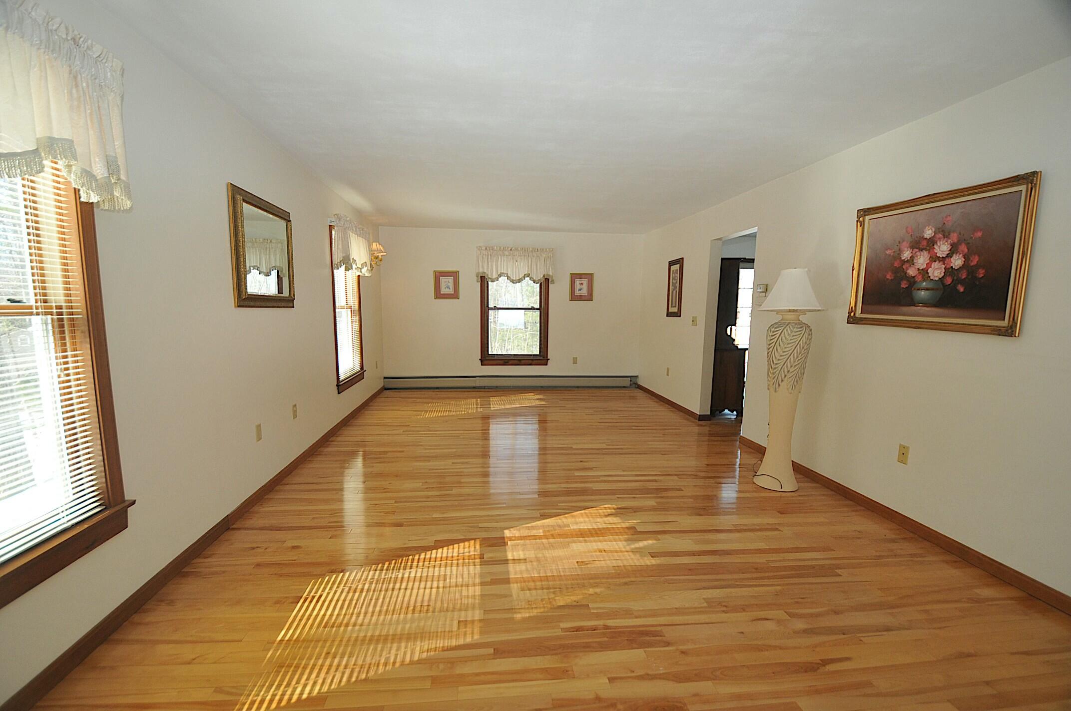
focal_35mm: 15
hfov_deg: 100.5
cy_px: 356
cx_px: 536
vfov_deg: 77.2
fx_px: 446
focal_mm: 10
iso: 400
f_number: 3.5
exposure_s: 1/250
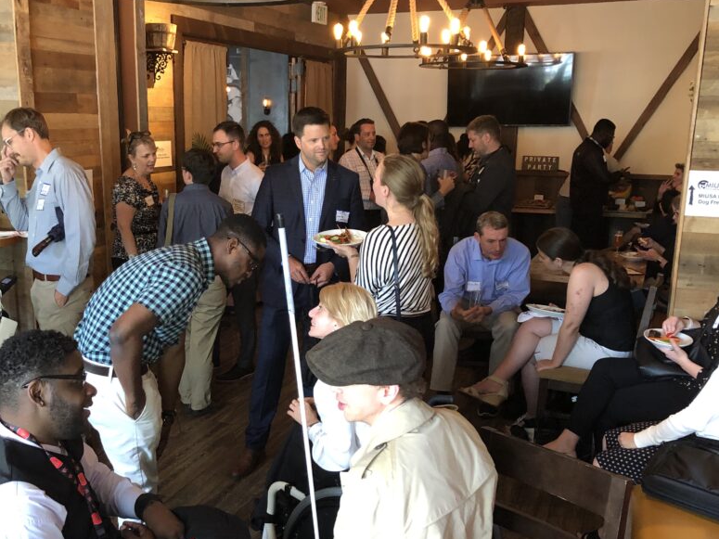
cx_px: 296
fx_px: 768
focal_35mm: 37
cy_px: 292
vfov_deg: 38.6
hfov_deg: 49.9
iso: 100
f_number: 1.8
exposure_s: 1/15
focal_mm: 4
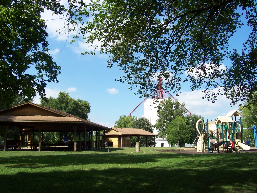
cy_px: 96
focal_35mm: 34
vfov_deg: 41.8
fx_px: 252
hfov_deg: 54.0
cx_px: 128
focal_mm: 5.6
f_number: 5.6
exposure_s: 1/350
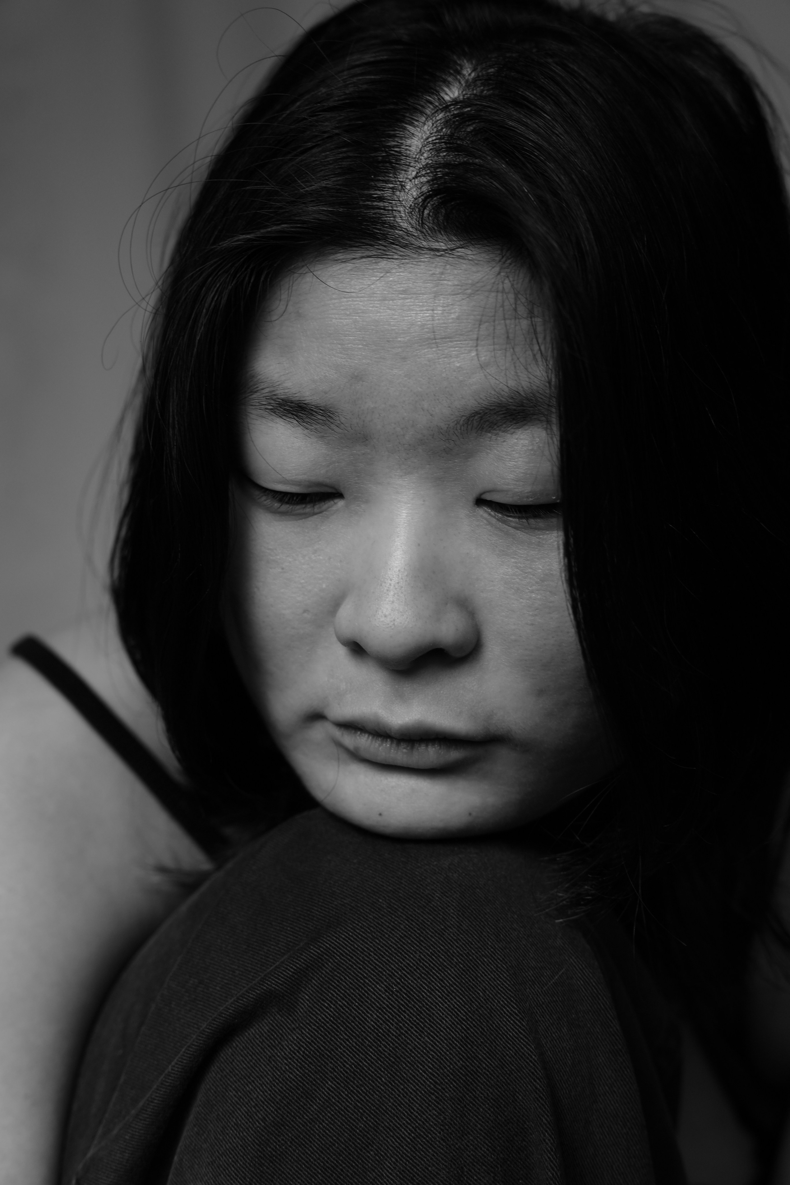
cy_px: 592
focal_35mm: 70
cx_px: 395
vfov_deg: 28.8
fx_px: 2304
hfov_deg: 19.5
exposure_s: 1/60
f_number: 5
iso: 400
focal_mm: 70
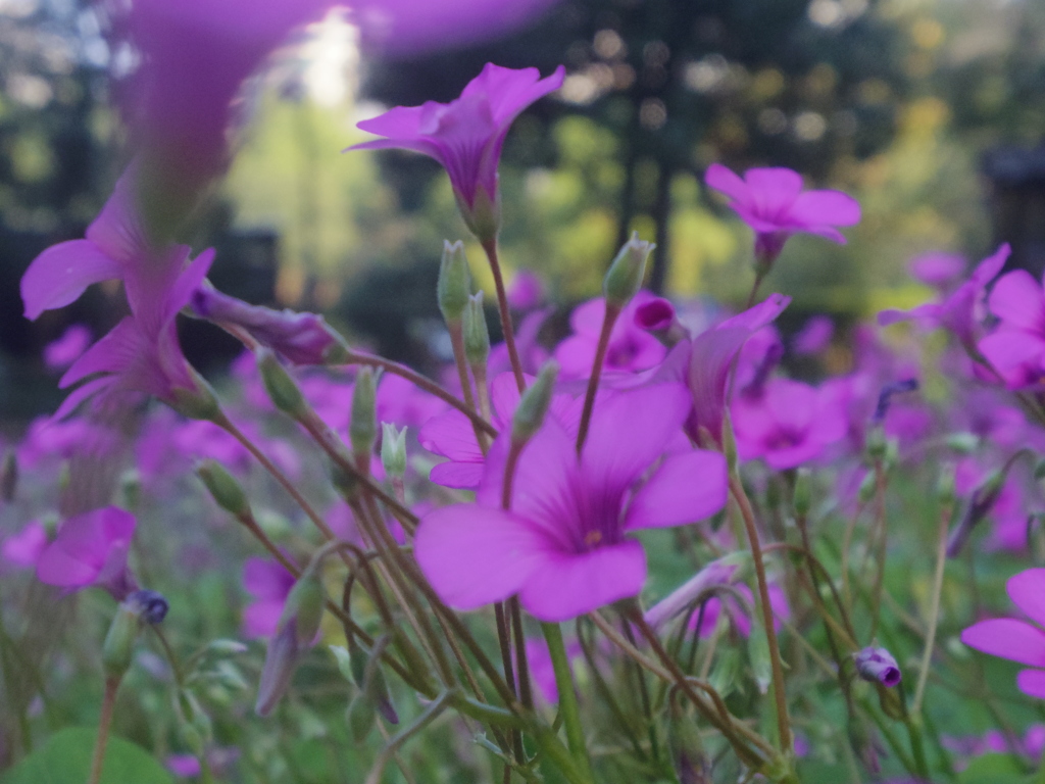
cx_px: 522
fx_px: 2475
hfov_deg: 23.8
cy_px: 392
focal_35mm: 82
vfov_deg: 18.0
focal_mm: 14.7
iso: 800
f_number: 6.3
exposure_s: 1/320
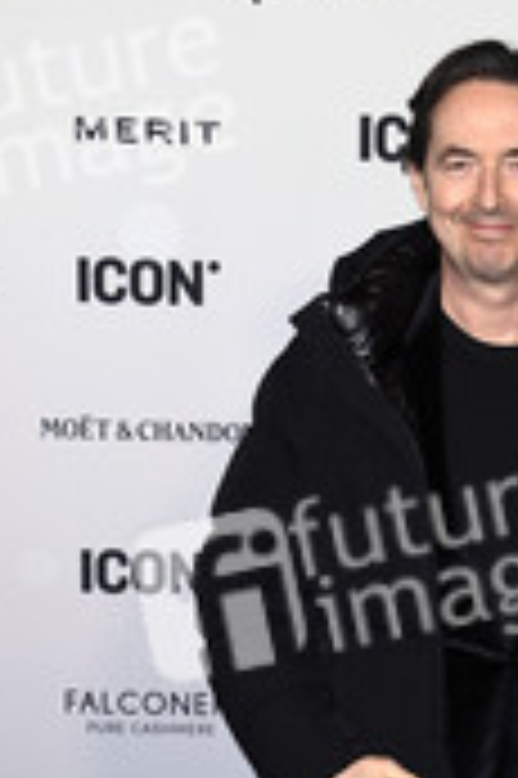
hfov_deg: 13.9
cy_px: 800
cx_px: 495
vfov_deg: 20.3
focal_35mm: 97
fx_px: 2098
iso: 1000
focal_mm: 42
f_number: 5.6
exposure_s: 1/250
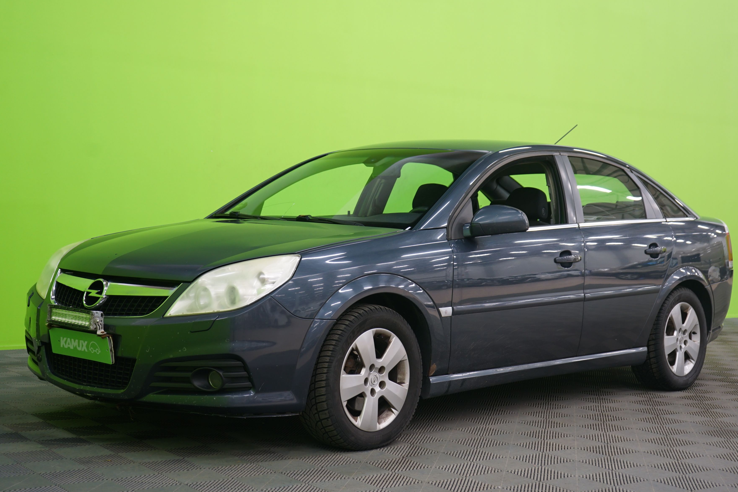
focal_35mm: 55
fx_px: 1127
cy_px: 231
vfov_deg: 24.6
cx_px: 376
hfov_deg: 36.2
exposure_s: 1/6
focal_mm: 49
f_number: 4.5
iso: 400
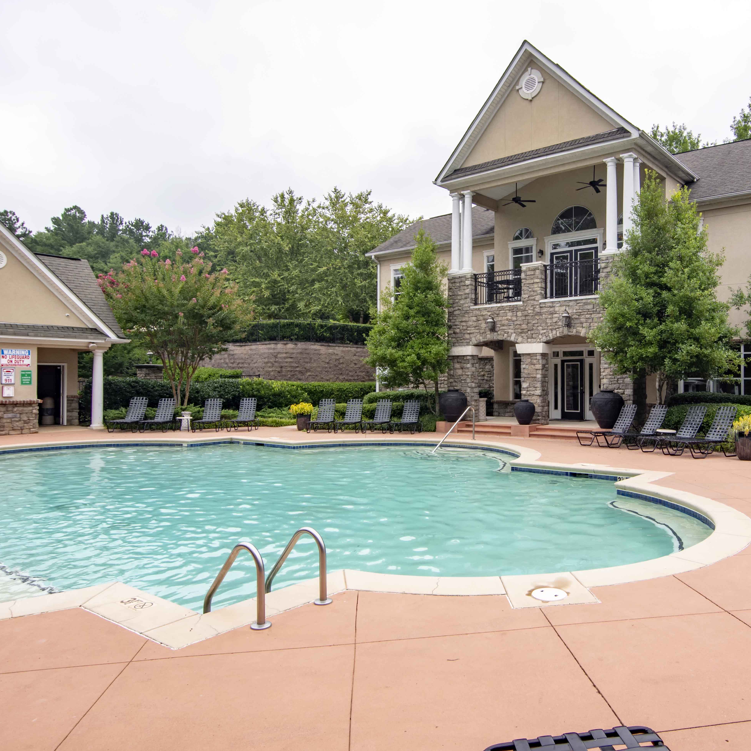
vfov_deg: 67.3
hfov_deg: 65.6
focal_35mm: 23
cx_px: 496
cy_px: 375
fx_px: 565
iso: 320
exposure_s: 1/200
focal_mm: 12
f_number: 8
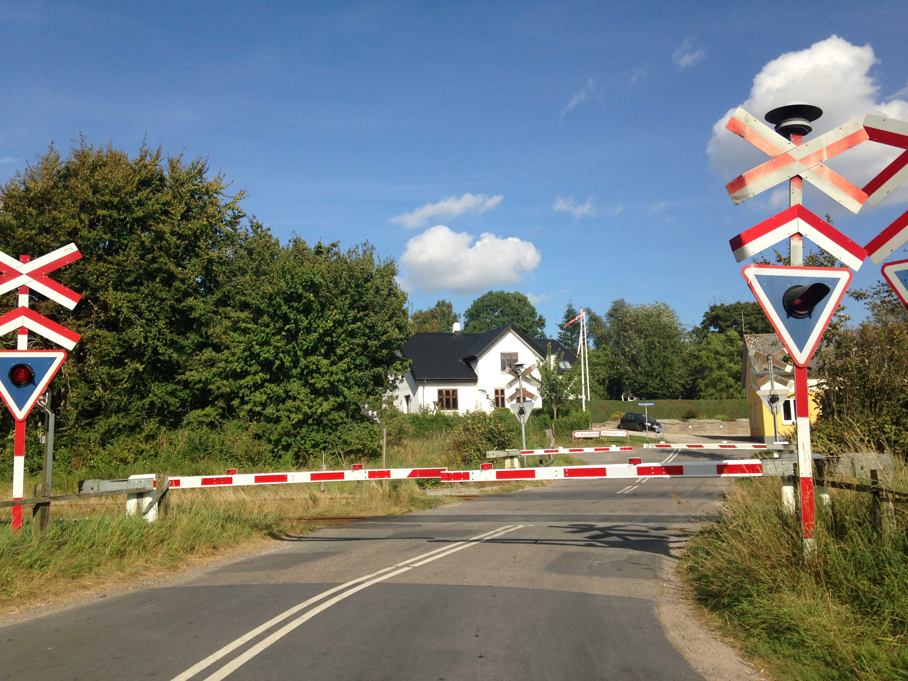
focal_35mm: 33
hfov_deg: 55.4
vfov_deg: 42.9
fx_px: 866
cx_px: 454
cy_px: 340
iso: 50
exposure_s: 1/1869
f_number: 2.4
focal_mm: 4.12
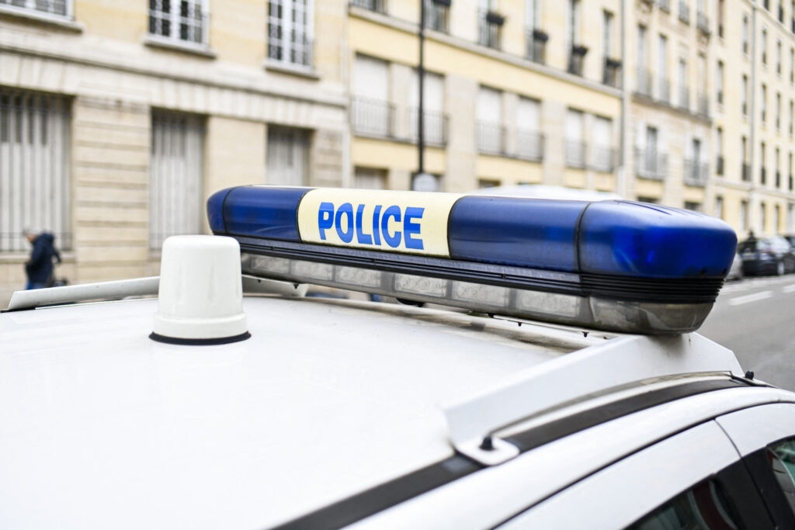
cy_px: 265
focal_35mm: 35
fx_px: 773
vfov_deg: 37.9
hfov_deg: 54.4
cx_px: 398
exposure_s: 1/250
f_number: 2.5
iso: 125
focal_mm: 35
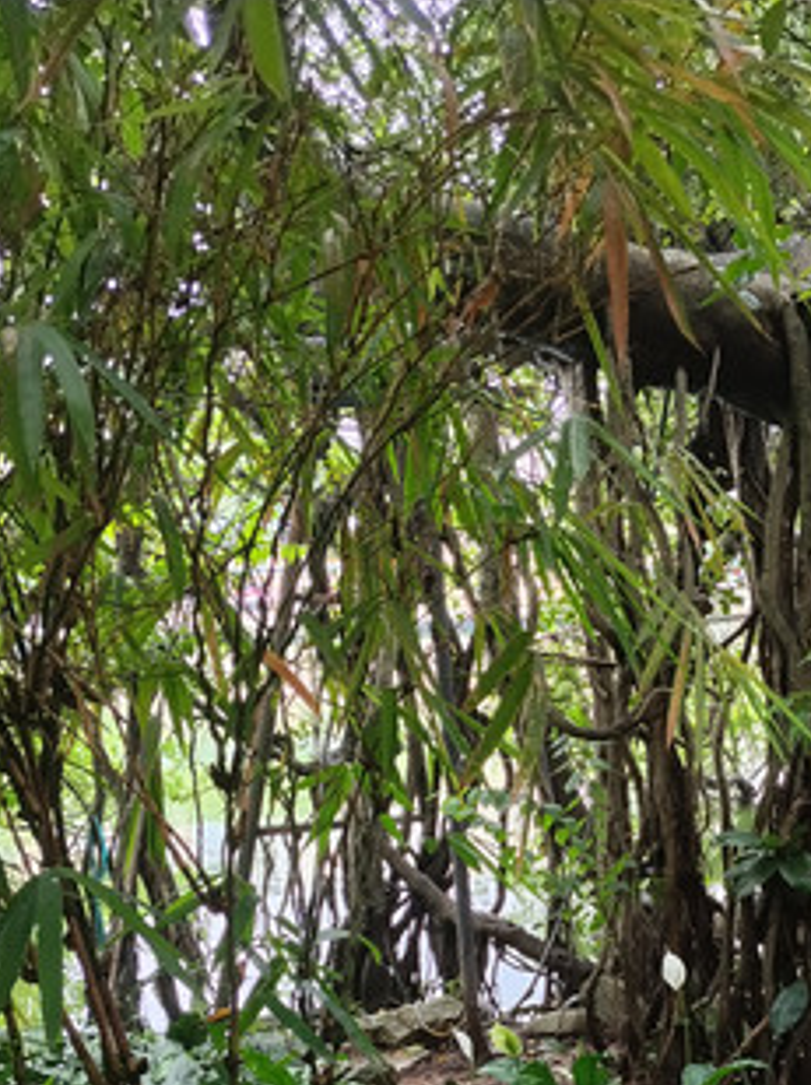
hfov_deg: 30.5
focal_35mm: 47
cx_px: 556
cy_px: 874
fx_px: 1471
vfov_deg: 38.9
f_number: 1.8
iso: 64
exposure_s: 1/50
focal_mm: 4.22
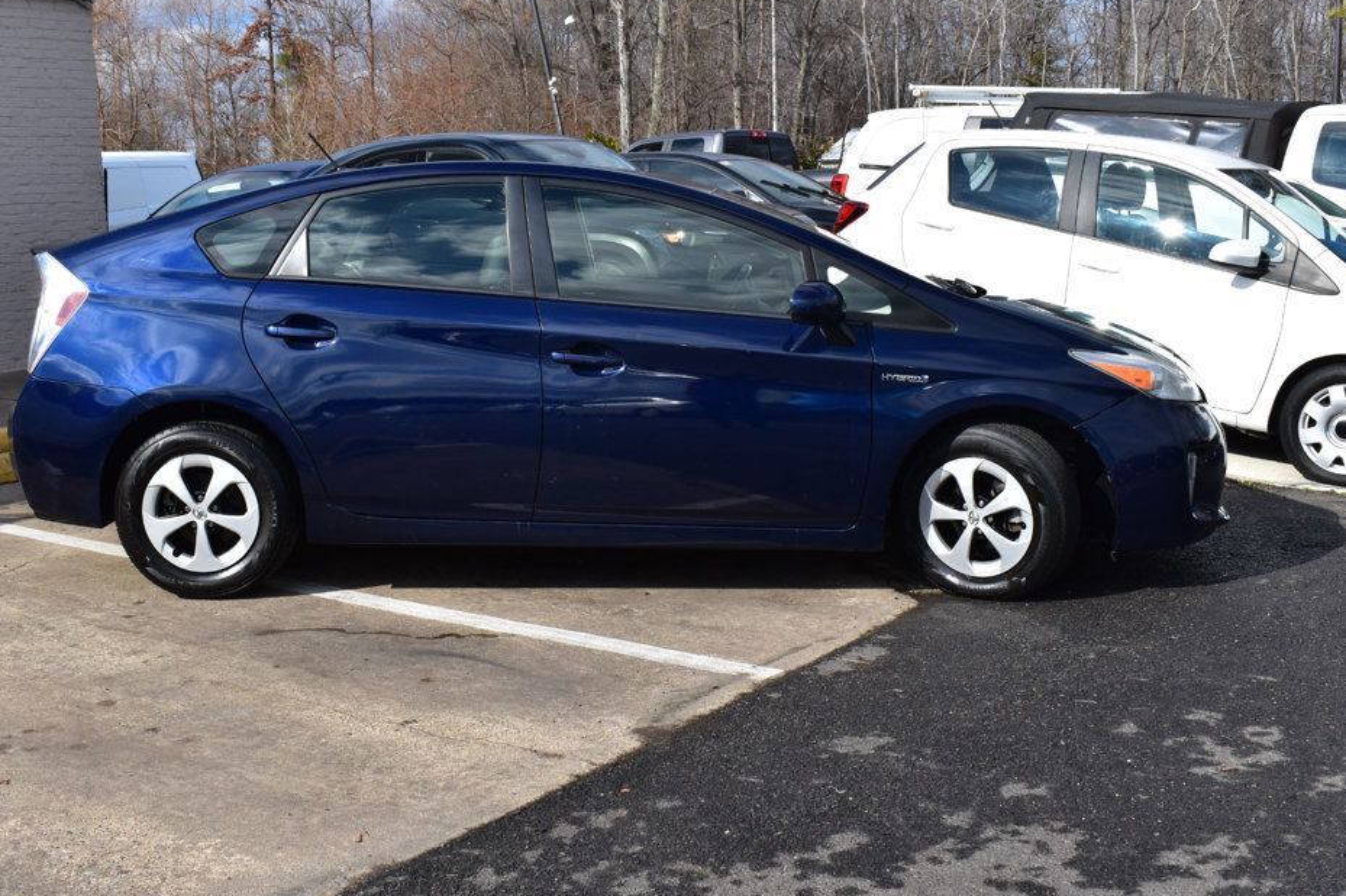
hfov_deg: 45.4
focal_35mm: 43
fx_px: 1607
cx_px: 649
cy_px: 428
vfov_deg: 31.2
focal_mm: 26
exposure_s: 1/500
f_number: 11
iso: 280
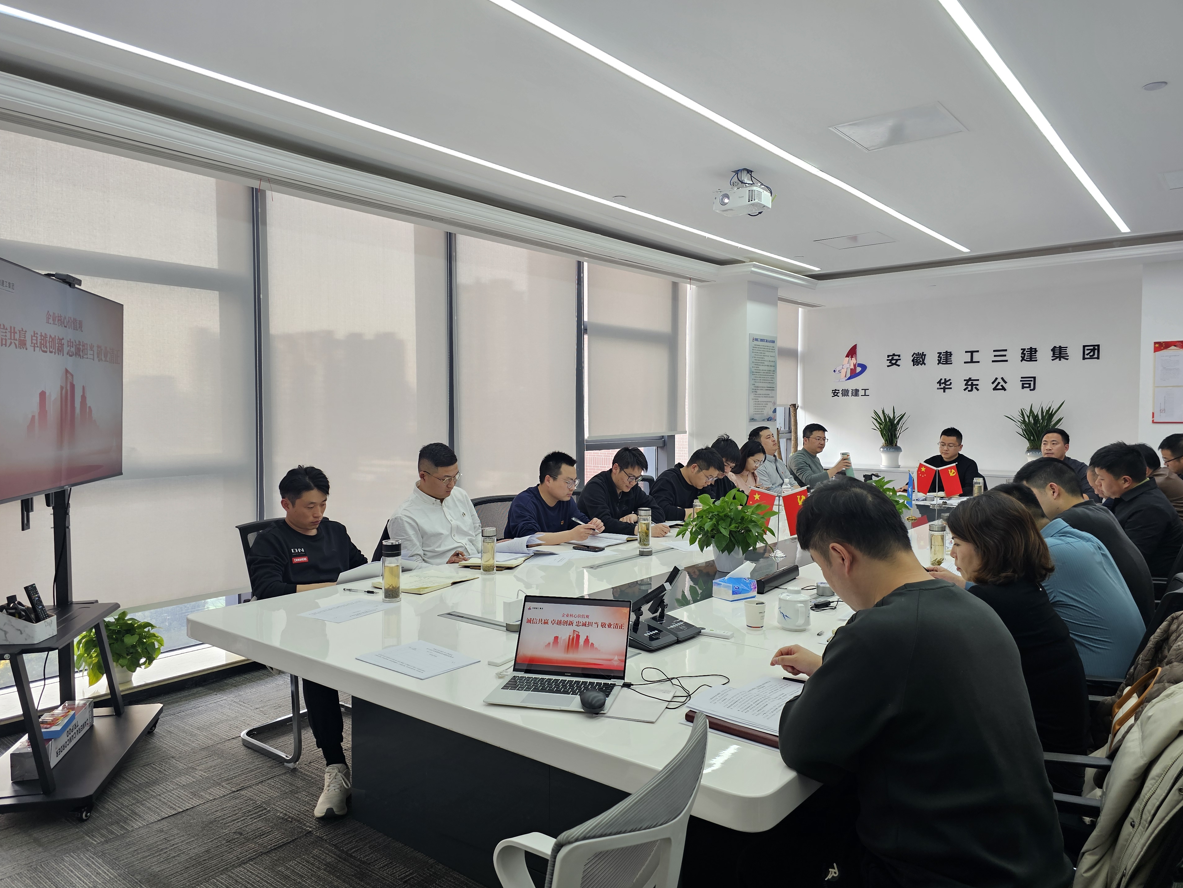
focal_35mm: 24
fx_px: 820
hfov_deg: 71.6
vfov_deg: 56.8
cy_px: 461
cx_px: 584
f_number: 1.7
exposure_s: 1/60
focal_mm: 6.3
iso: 64
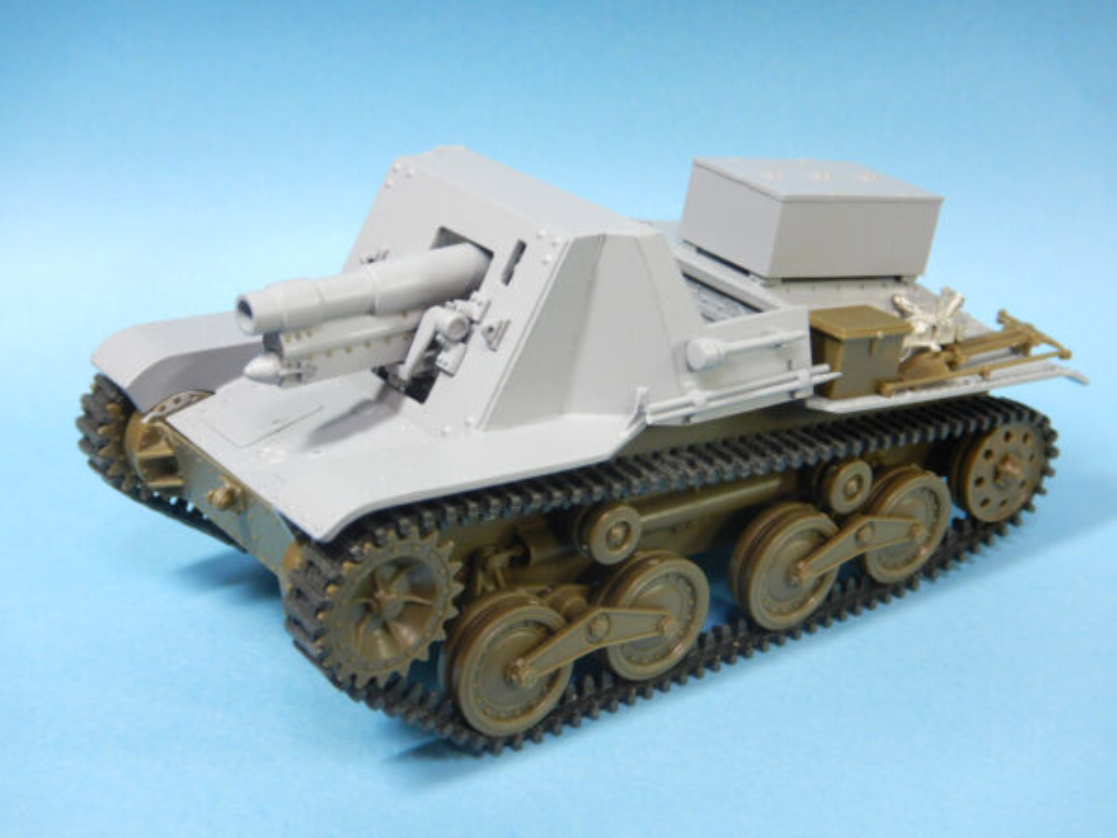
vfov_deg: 26.1
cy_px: 419
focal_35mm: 56
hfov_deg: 34.3
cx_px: 558
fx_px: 1807
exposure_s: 1/30
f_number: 4.4
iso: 400
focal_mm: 10.1
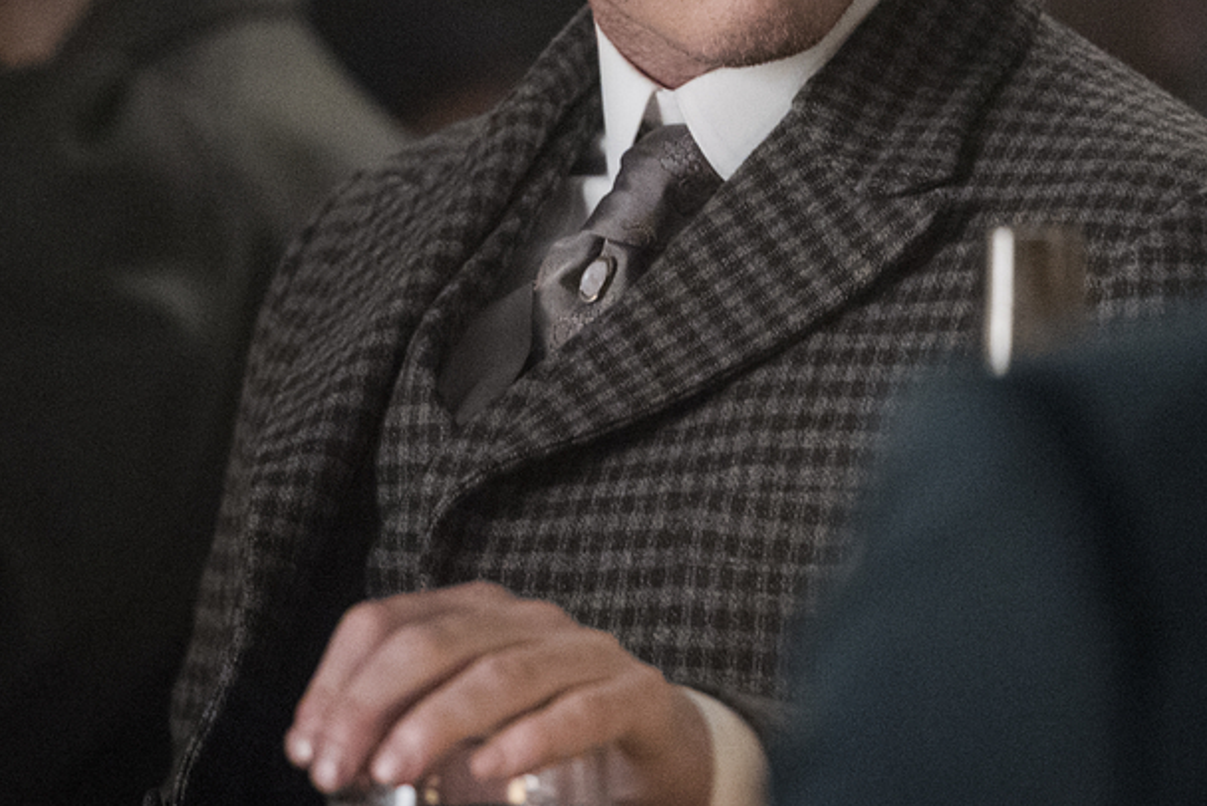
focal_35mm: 521
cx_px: 893
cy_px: -88
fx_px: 17475
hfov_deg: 4.0
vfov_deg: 2.6
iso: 3200
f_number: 3.2
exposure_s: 1/125
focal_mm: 200
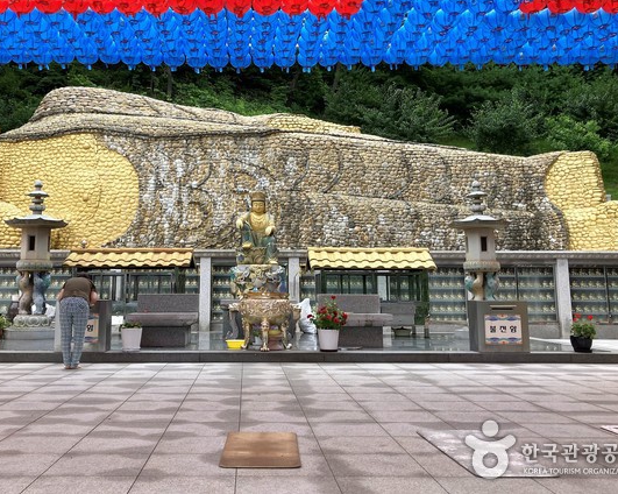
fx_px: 658
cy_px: 190
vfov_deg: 40.9
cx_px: 250
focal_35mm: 36
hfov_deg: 50.0
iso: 20
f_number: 1.8
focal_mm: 3.99
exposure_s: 1/685
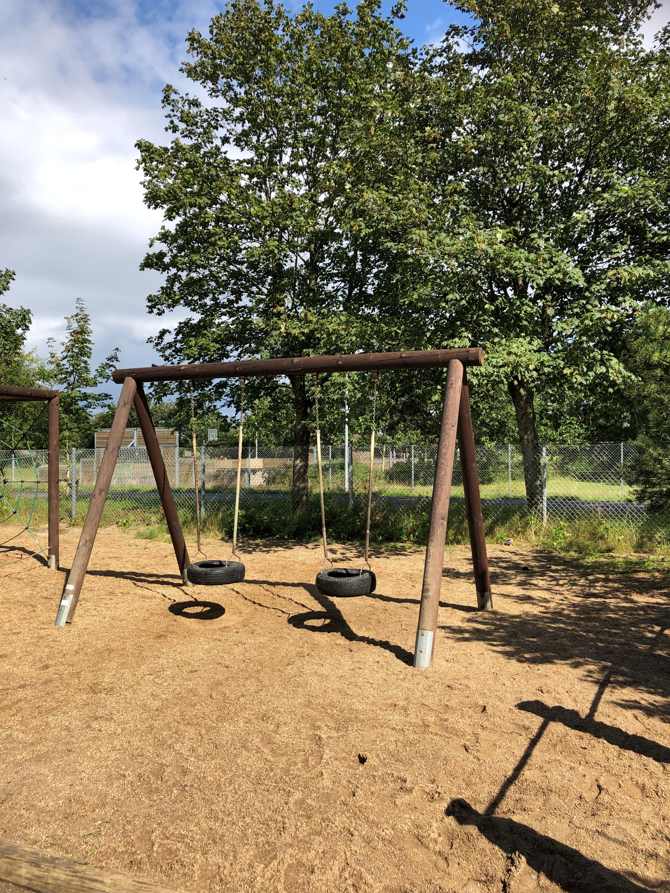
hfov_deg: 49.7
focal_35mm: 28
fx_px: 723
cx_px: 335
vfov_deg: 63.4
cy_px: 446
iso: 20
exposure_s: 1/1230
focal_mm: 3.99
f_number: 1.8
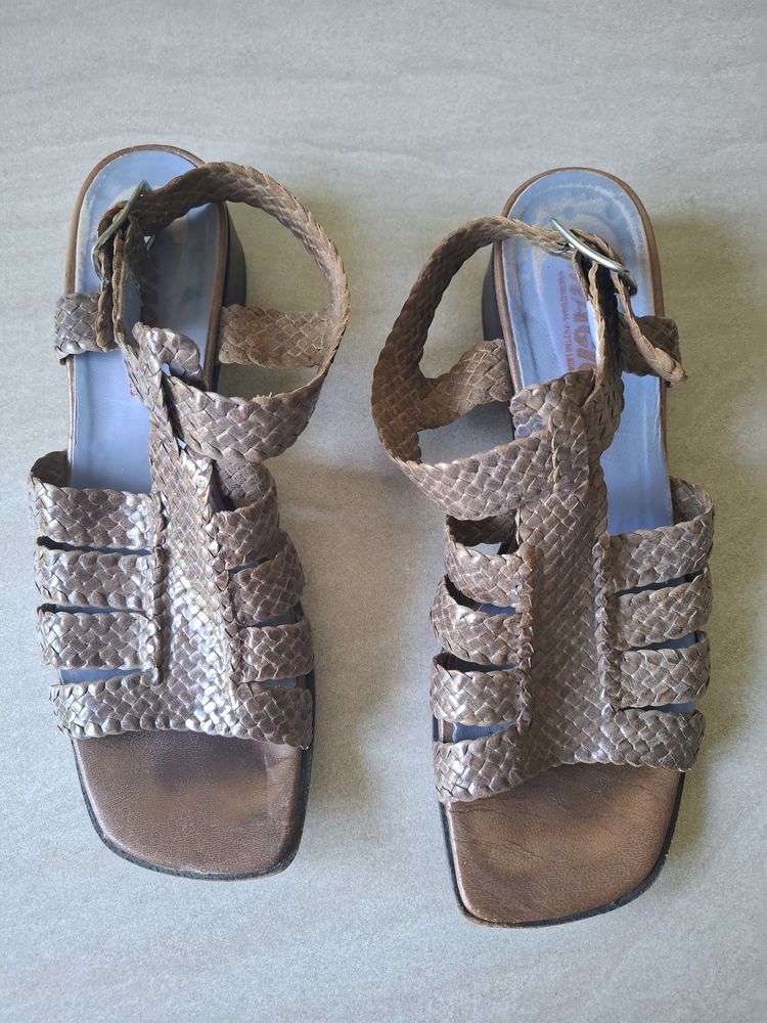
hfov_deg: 58.9
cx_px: 384
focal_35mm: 23
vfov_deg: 73.9
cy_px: 512
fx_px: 679
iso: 250
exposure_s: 1/50
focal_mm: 5.54
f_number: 1.8
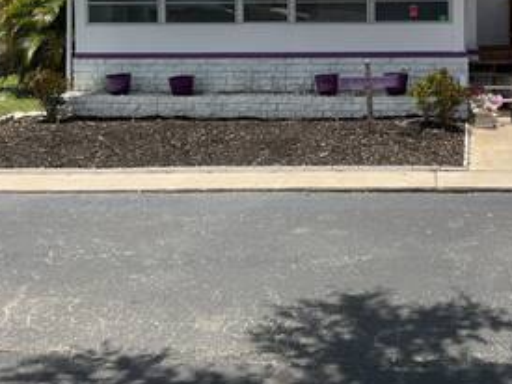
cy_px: 37
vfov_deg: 26.1
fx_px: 798
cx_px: 374
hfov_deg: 34.9
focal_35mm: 54
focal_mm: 3
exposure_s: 1/2427
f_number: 1.8
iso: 16
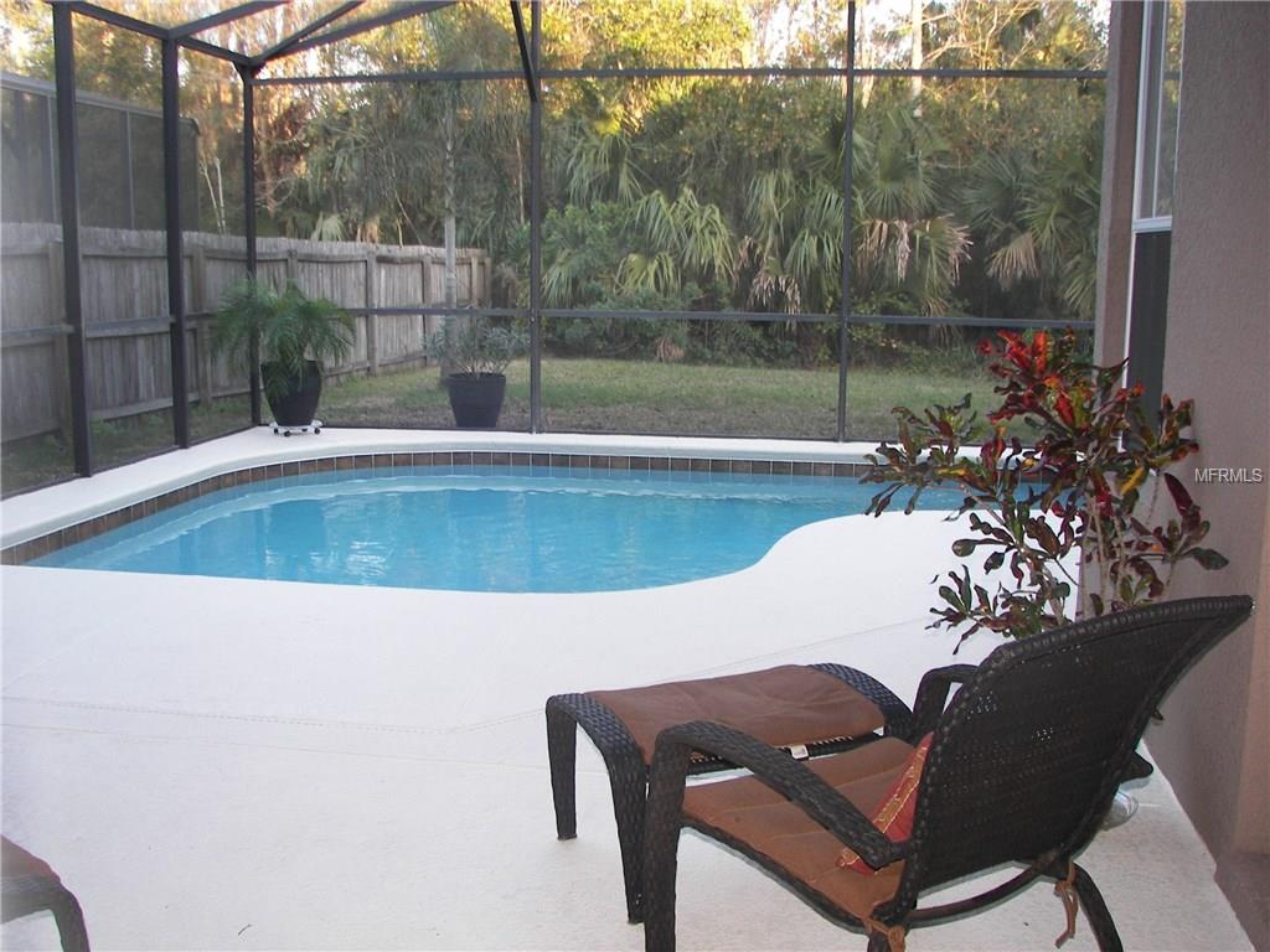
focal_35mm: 36
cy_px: 476
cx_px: 635
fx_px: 1321
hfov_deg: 51.4
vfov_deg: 39.7
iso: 80
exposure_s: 1/30
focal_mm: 6
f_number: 2.8
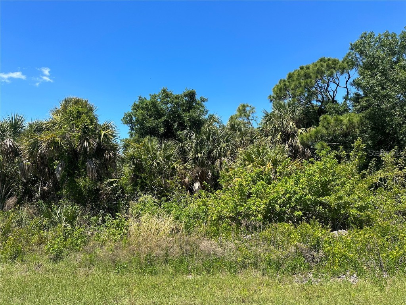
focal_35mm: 24
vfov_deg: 56.8
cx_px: 203
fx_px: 281
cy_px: 152
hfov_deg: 71.6
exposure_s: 1/2591
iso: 80
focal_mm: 6.86
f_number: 1.78
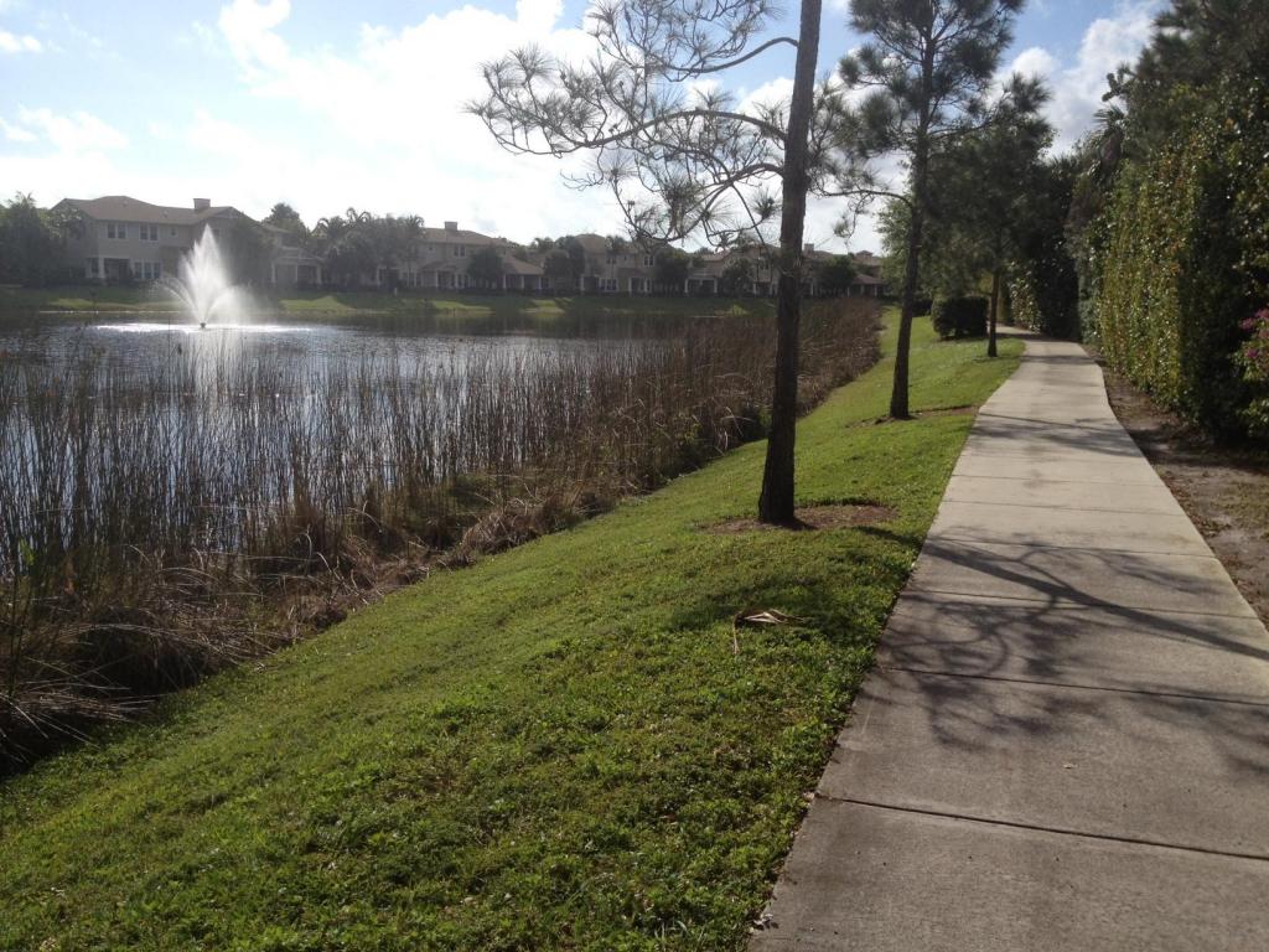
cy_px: 476
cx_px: 634
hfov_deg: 52.6
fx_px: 1283
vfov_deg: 40.7
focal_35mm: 35
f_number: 2.4
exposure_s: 1/3067
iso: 64
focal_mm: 4.28
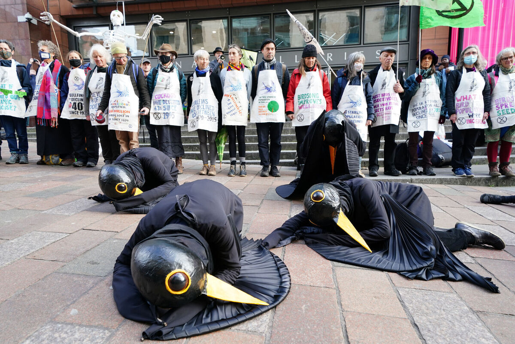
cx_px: 258
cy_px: 172
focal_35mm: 22
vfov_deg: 57.2
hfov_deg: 78.6
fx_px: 315
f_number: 4
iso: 250
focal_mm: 22
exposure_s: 1/125
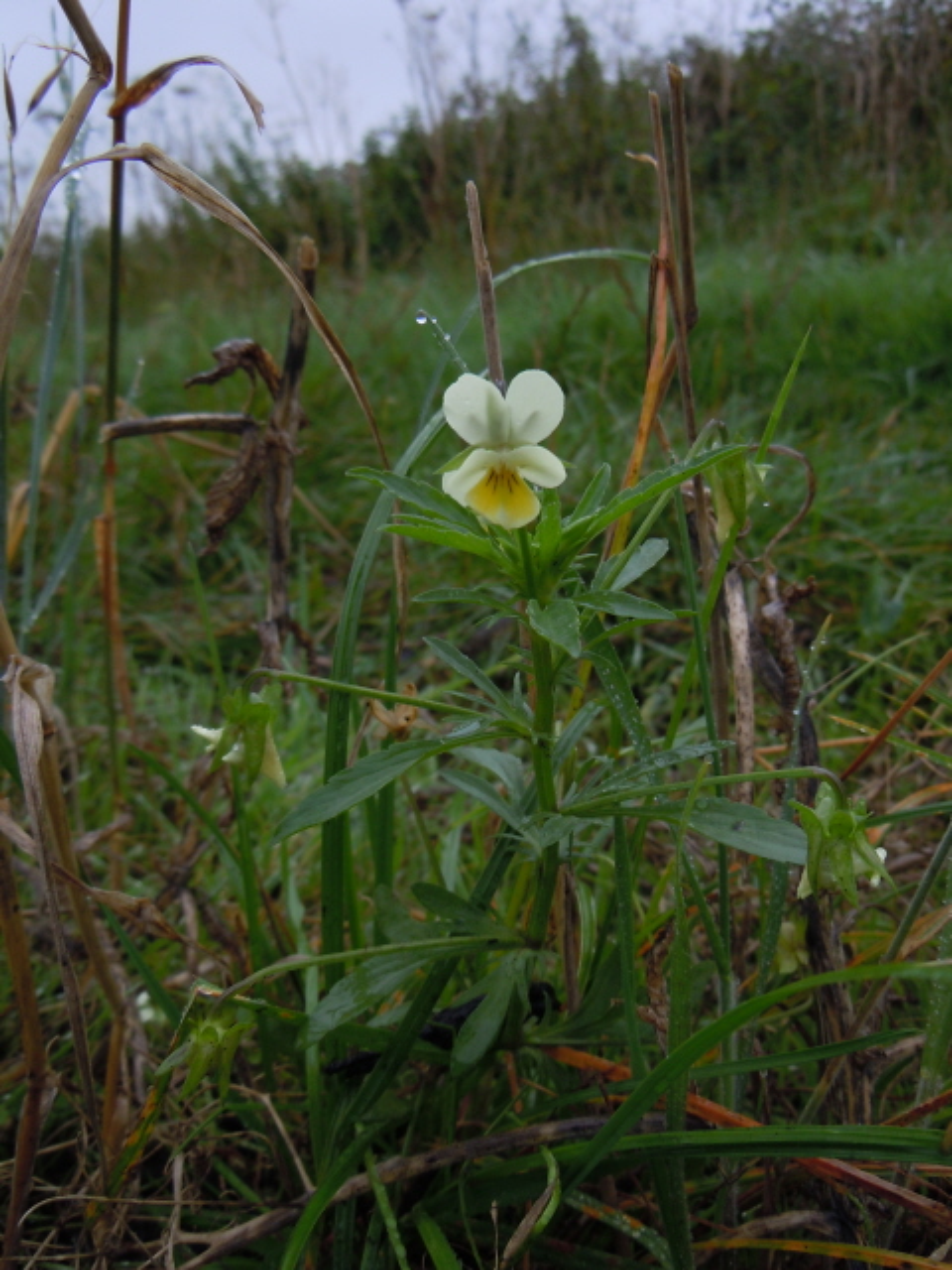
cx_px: 476
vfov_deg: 60.0
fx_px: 1100
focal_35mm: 30
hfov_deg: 46.8
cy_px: 635
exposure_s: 1/125
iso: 100
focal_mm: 5.4
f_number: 3.5
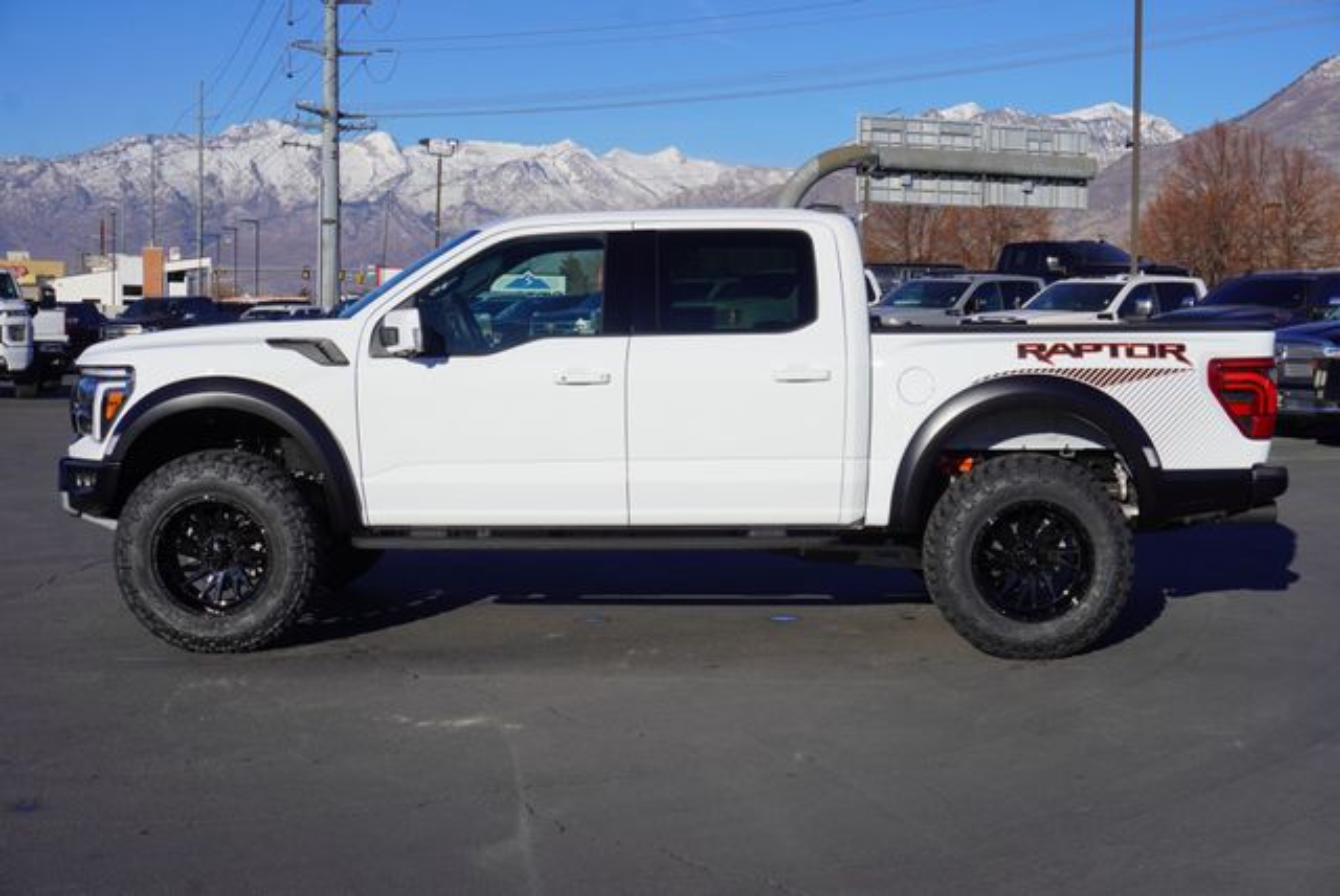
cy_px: 448
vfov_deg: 26.5
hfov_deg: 38.8
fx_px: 1900
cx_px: 670
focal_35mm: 51
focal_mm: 34
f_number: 11
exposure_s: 1/250
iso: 100
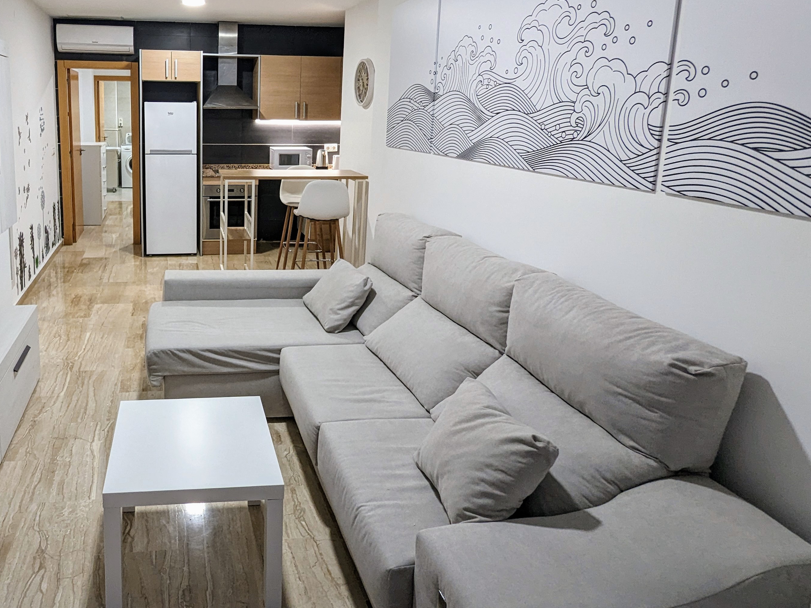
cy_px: 205
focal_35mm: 24
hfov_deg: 68.2
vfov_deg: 55.7
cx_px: 230
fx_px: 562
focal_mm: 2.35
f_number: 2.2
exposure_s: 1/50
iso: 227
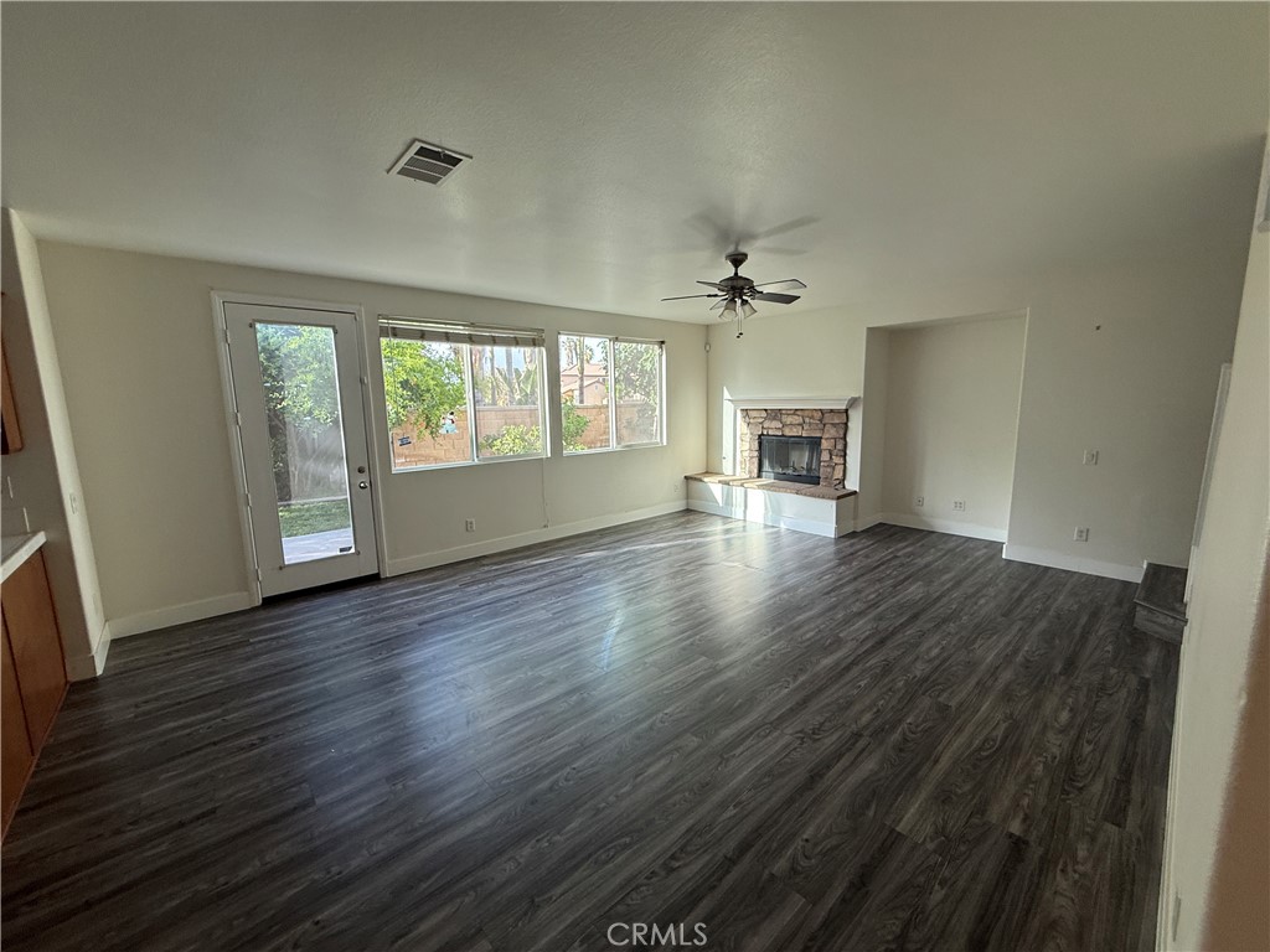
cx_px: 635
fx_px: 514
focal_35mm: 14
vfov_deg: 85.7
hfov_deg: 102.1
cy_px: 476
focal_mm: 2.22
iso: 80
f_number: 2.2
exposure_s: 1/120
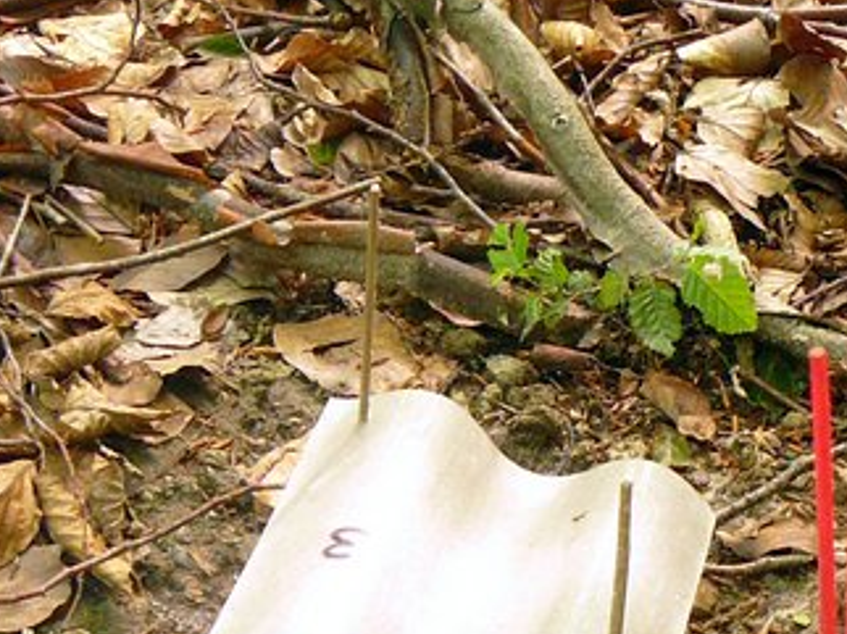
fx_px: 2127
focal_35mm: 87
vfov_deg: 16.3
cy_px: 750
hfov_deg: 22.5
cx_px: 529
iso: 200
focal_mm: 5.2
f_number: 2.8
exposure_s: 1/30
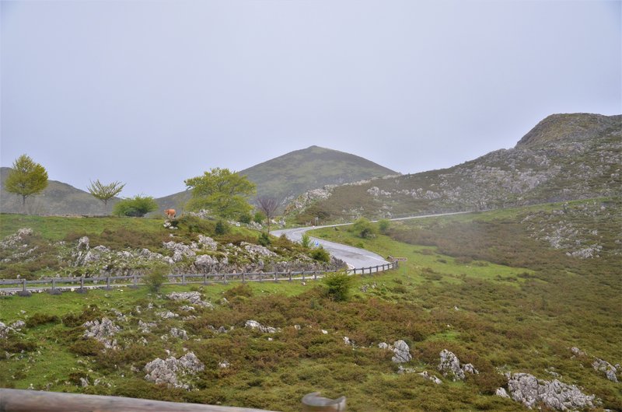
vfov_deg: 29.7
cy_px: 206
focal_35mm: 45
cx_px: 311
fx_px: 776
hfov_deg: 43.7
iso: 400
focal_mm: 30
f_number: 4.2
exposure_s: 1/800
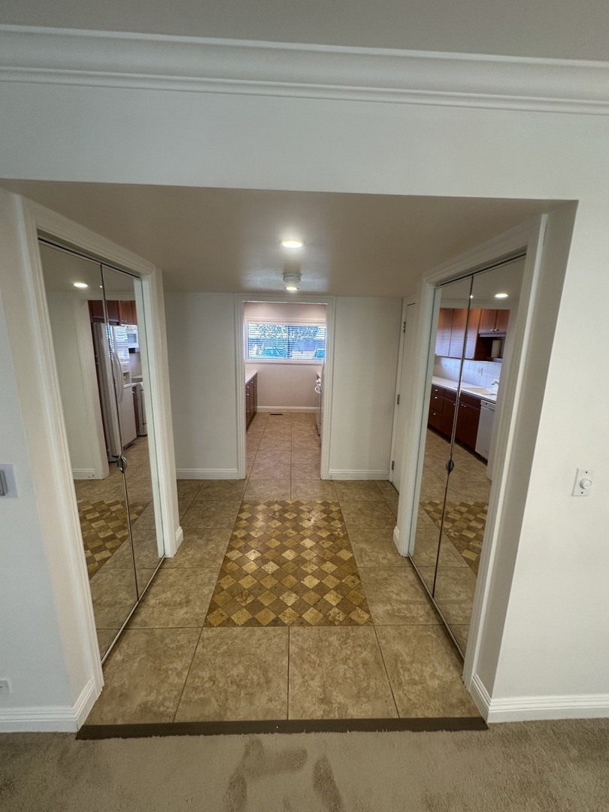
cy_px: 406
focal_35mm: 14
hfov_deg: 85.7
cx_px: 304
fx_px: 328
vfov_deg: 102.1
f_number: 2.2
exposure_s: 1/60
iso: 160
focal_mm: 2.22
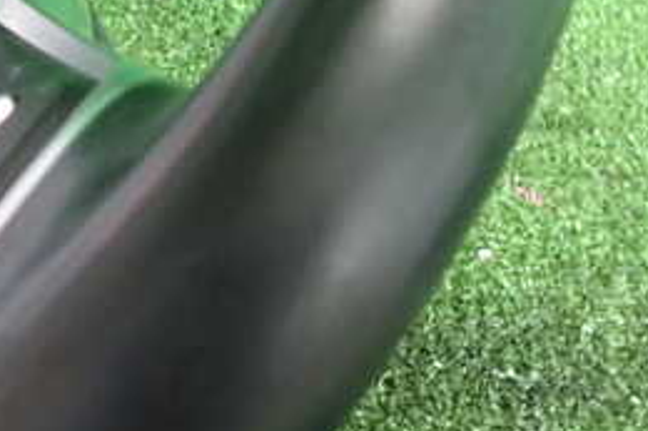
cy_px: 289
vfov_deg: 18.8
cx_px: 254
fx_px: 1295
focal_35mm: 72
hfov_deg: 28.0
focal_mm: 5.4
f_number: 2.3
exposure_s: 1/60
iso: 640
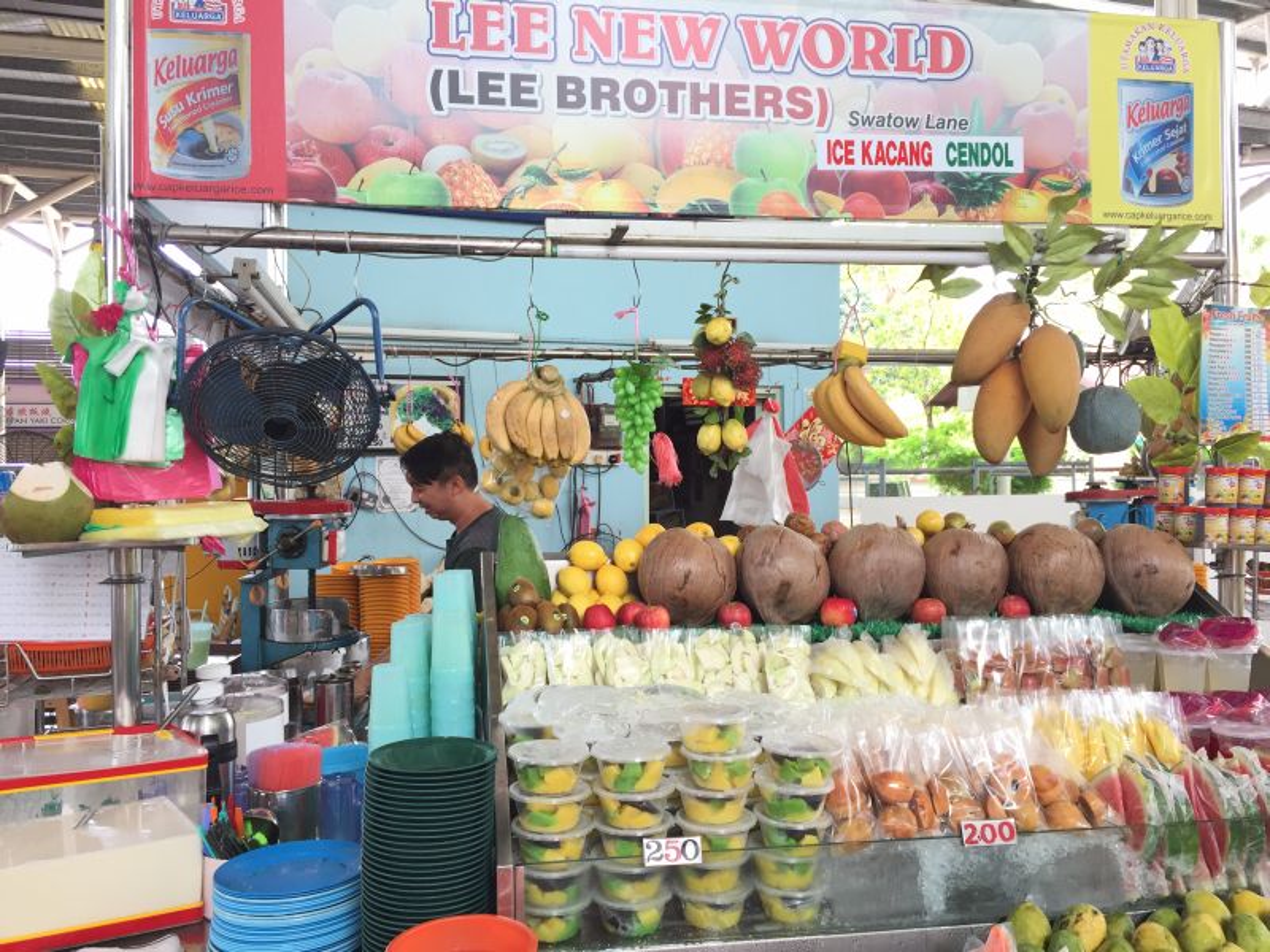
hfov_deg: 61.7
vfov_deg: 48.2
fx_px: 1064
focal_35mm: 29
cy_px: 476
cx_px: 635
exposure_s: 1/100
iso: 50
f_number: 2.2
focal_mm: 4.15
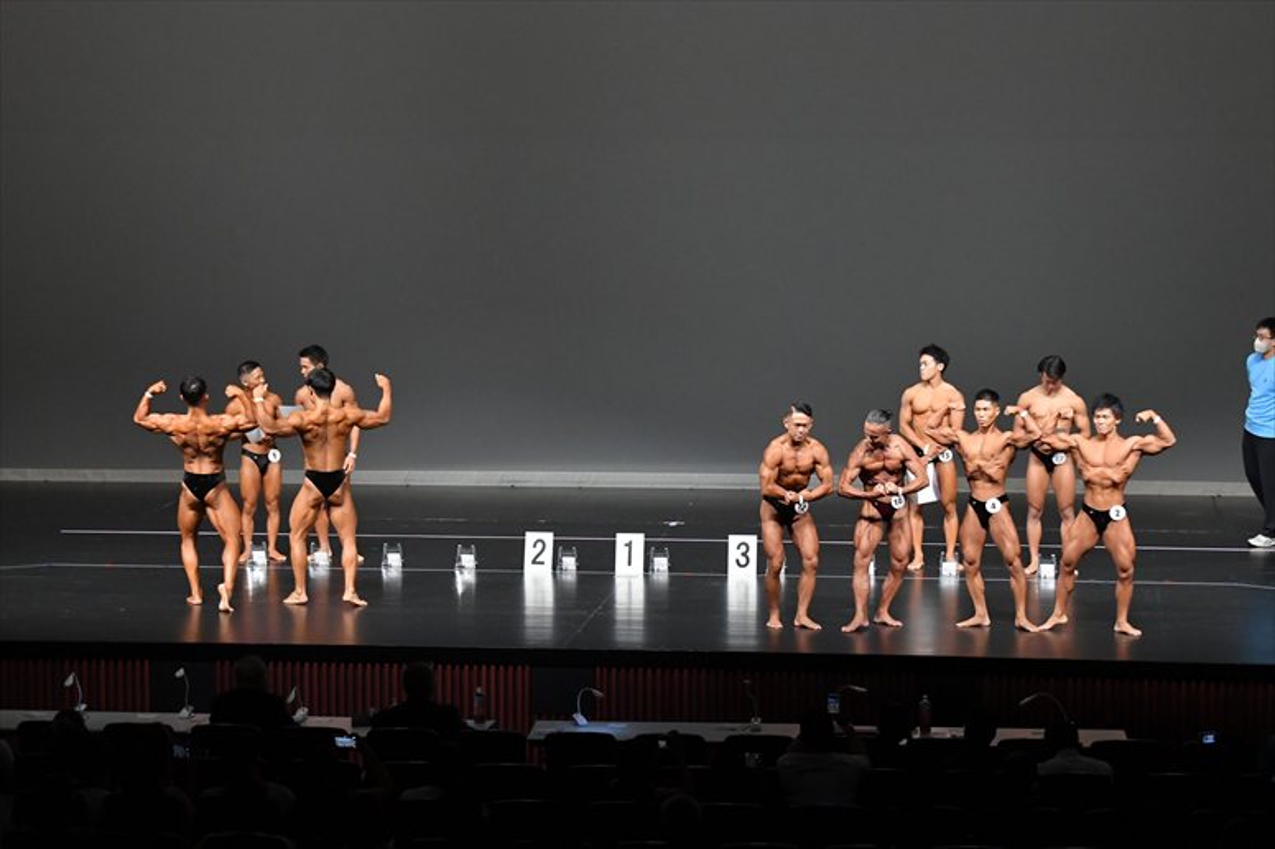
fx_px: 3611
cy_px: 424
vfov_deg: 13.4
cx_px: 638
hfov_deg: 20.0
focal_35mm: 102
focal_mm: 68
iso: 4000
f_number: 5.6
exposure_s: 1/400
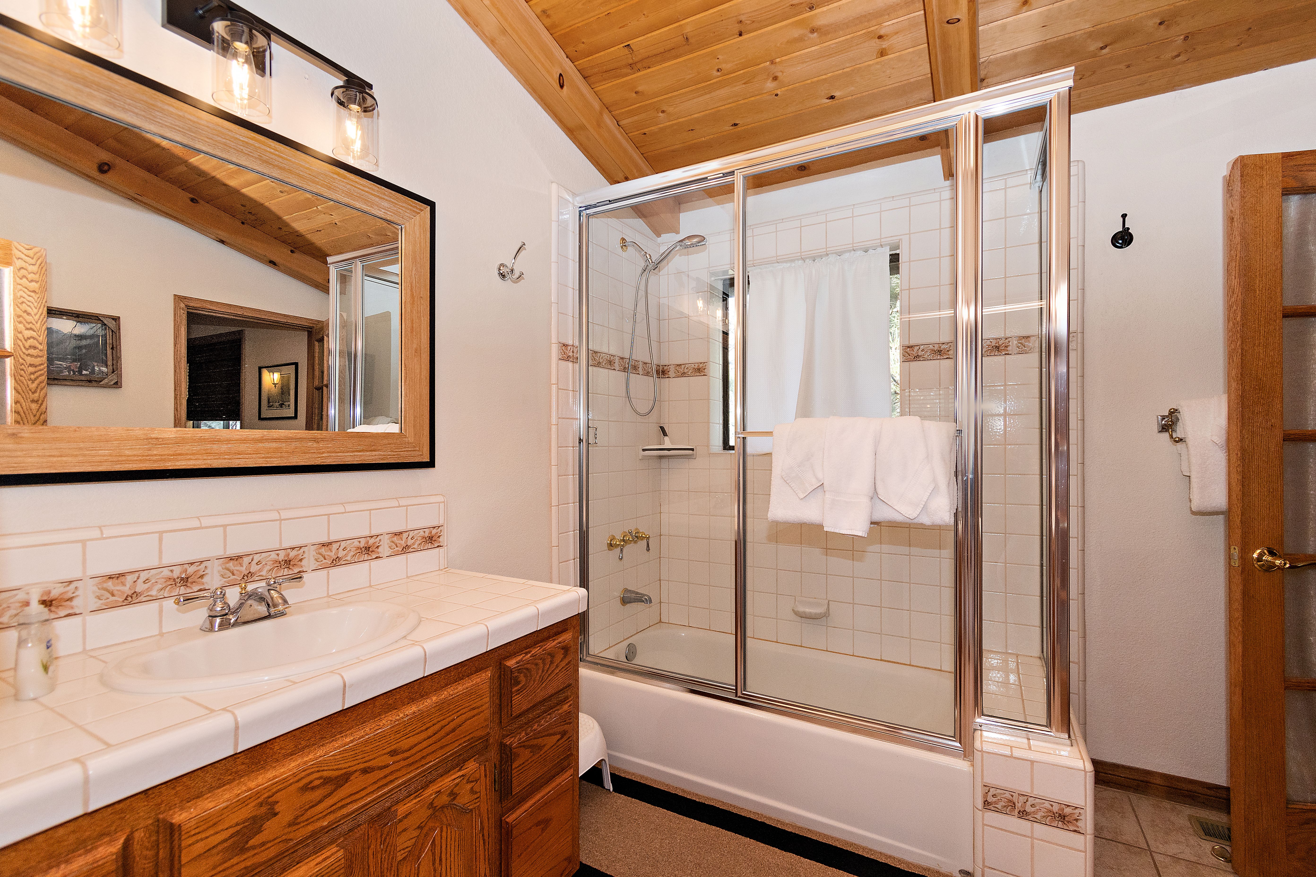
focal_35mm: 15
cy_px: 438
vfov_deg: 77.3
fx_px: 548
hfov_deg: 100.4
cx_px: 658
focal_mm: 10
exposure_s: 1/200
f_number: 5.6
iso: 320
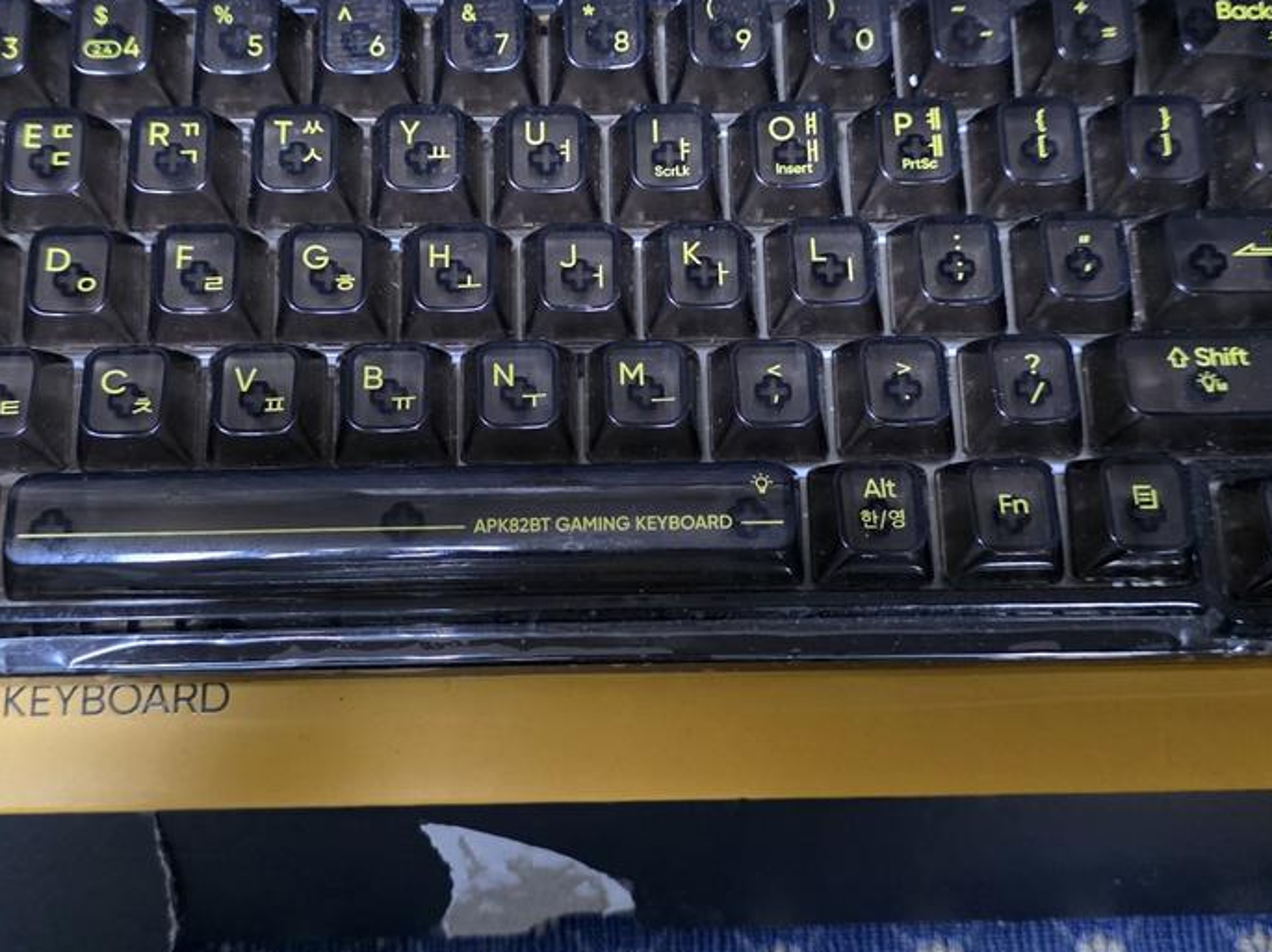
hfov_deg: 43.8
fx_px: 1579
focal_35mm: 43
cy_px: 341
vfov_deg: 33.4
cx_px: 578
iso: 2000
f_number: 1.7
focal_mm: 6.3
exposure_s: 1/60
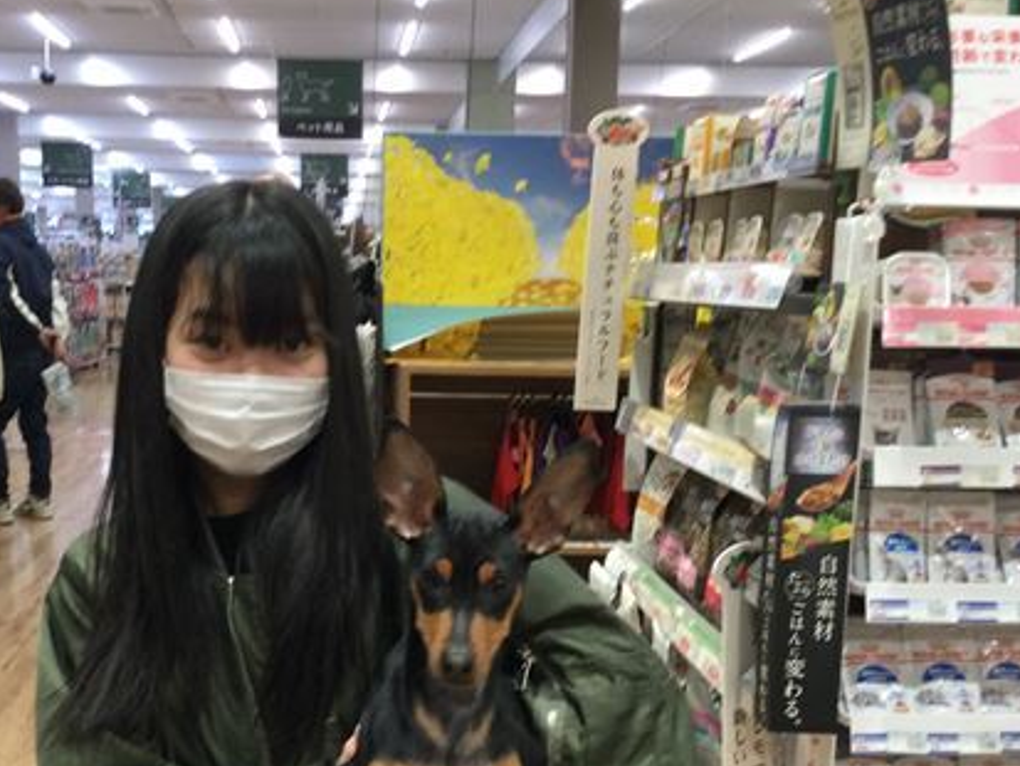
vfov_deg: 31.9
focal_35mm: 45
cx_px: 363
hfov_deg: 41.7
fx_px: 1326
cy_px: 516
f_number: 2.4
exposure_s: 1/30
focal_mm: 3.3
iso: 64
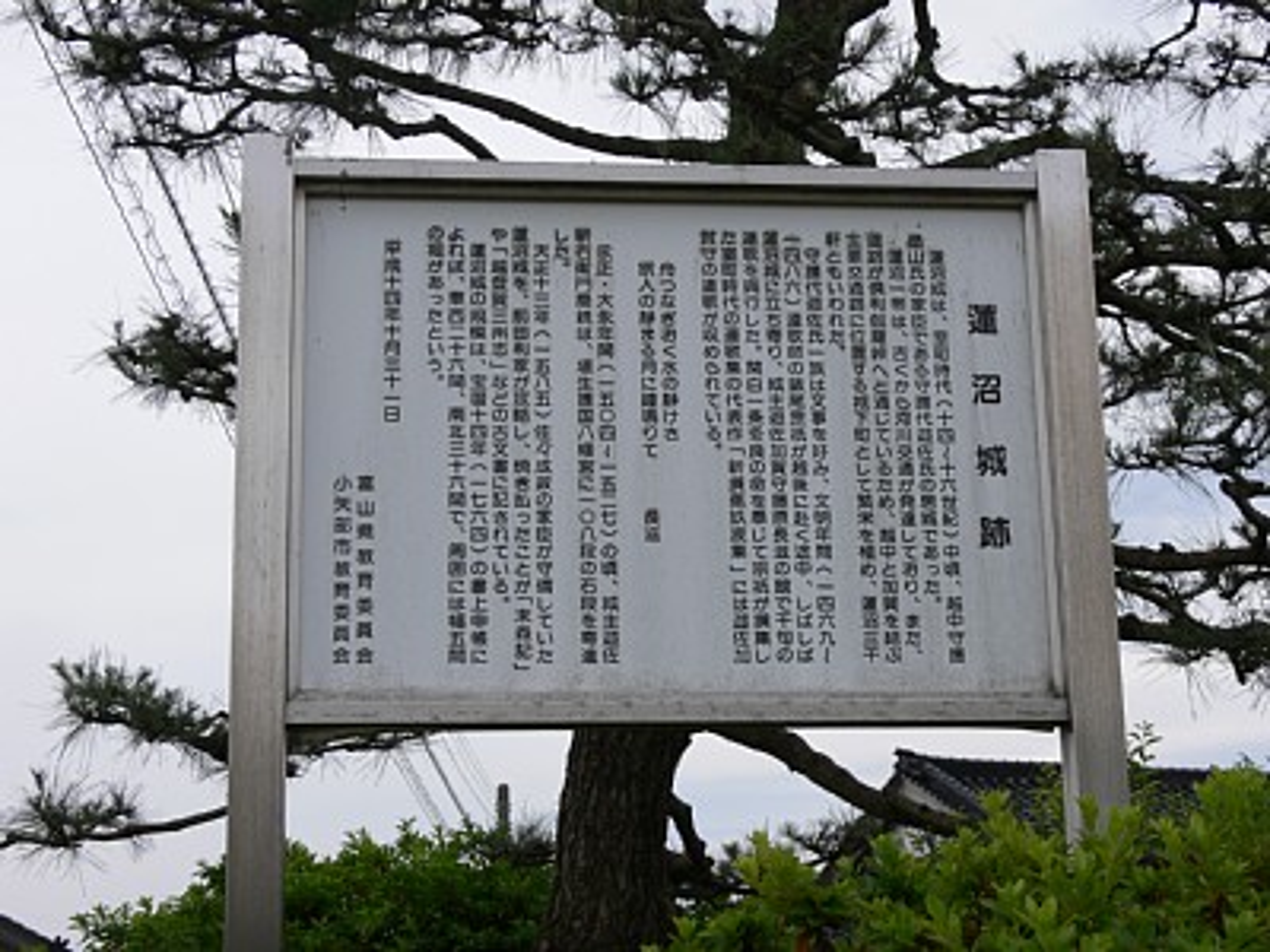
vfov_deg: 22.3
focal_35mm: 66
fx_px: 2421
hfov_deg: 29.4
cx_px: 635
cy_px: 476
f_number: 5.6
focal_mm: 13.9
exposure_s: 1/400
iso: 80
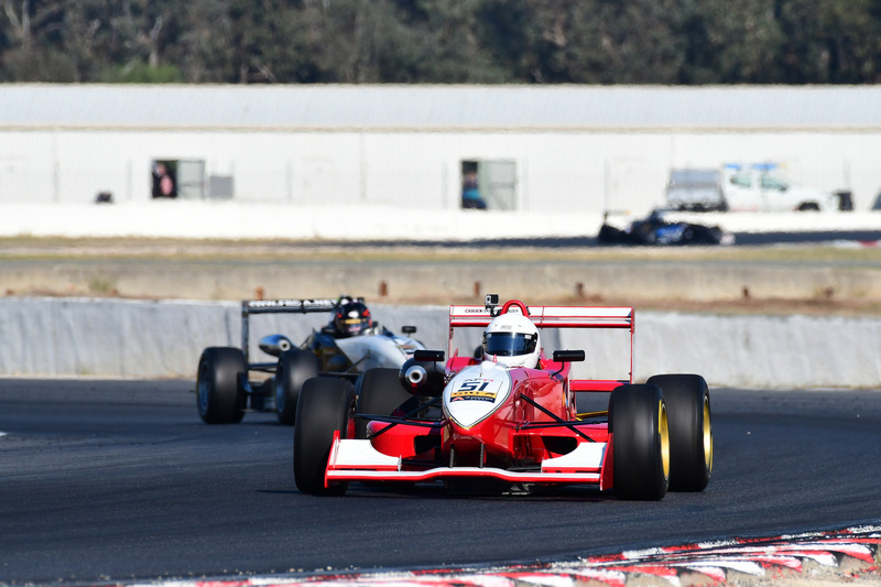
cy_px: 294
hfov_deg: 2.9
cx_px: 440
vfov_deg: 1.9
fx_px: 17615
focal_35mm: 720
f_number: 10
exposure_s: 1/640
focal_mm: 480
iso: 320
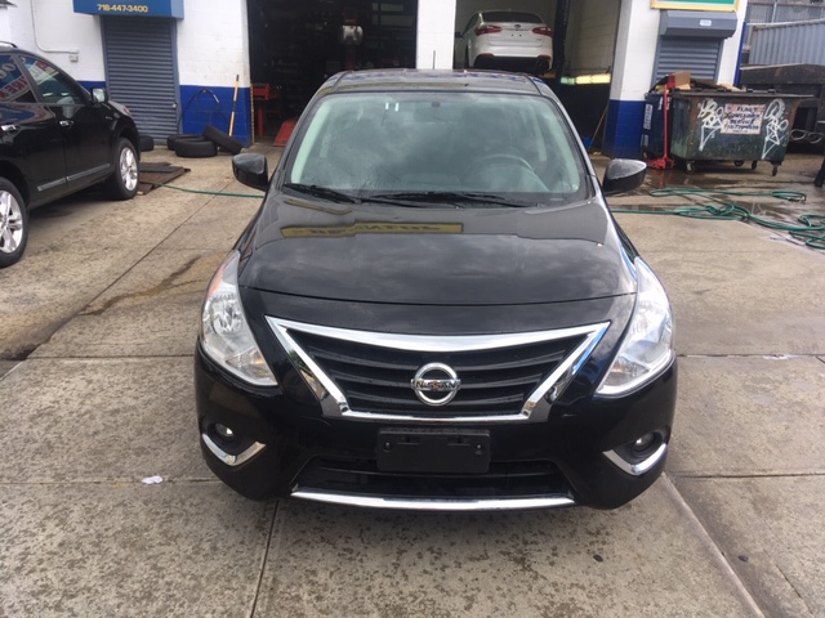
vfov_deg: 48.2
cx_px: 412
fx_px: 691
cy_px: 309
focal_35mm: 29
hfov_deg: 61.7
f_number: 2.2
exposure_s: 1/265
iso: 25
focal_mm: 4.15
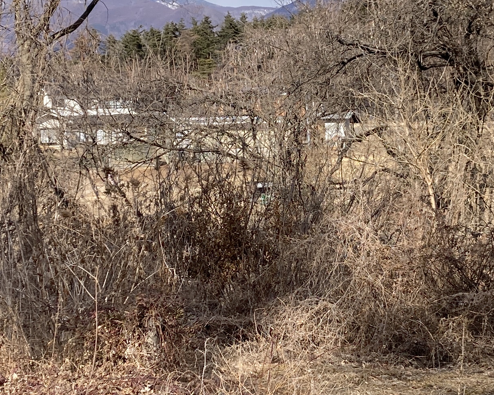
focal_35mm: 90
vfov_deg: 17.1
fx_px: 1316
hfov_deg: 21.2
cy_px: 182
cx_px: 337
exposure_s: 1/1919
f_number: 1.8
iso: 20
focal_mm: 3.99
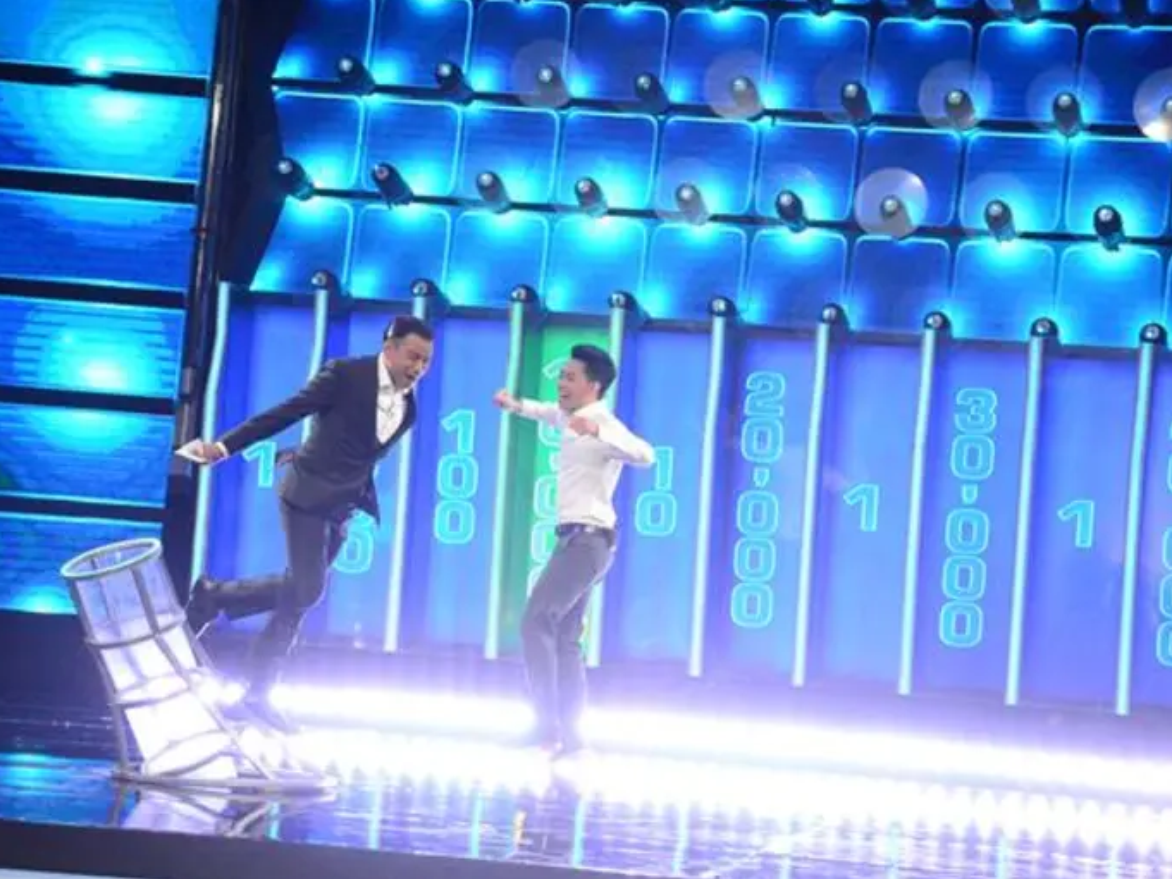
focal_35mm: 124
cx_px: 599
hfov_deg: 15.9
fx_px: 4184
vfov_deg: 12.0
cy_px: 439
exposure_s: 1/500
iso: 5000
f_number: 5
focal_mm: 75
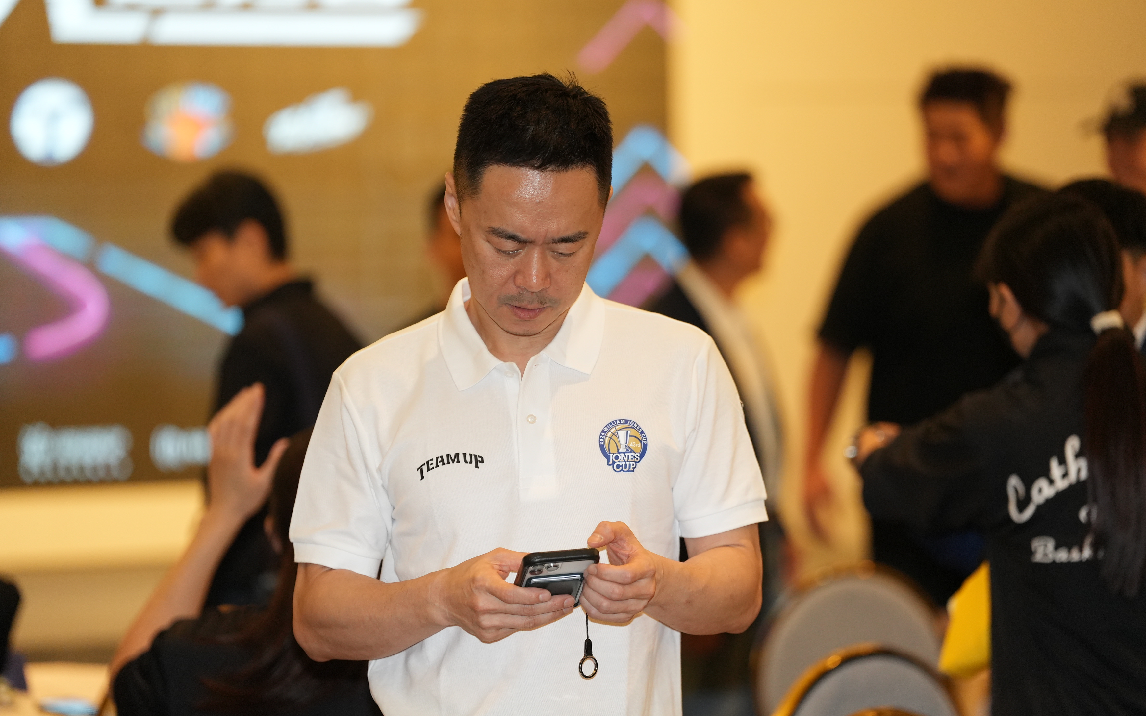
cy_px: 354
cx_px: 572
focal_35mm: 162
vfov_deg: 8.1
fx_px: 5060
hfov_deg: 12.9
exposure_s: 1/250
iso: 2500
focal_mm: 158
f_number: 2.8
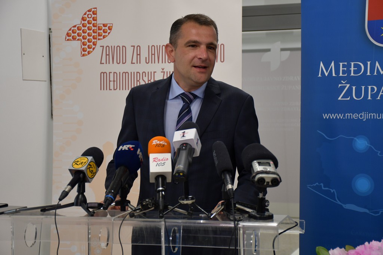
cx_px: 192
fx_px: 830
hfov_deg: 26.0
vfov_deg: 17.5
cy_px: 128
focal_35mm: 78
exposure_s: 1/125
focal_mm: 52
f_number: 4.8
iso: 800
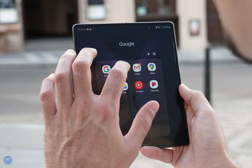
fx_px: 378
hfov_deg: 36.9
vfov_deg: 25.0
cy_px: 84
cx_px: 126
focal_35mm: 54
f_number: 7.1
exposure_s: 1/250
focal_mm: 54
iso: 1000
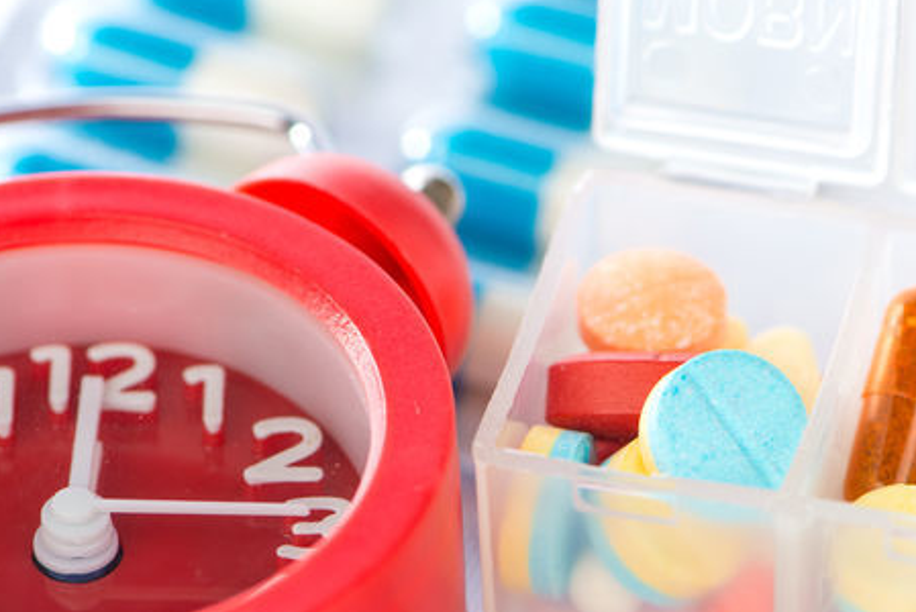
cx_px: 576
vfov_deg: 6.9
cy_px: 419
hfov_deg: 10.4
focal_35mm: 198
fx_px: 5041
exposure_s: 1/160
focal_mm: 105
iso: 125
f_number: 8
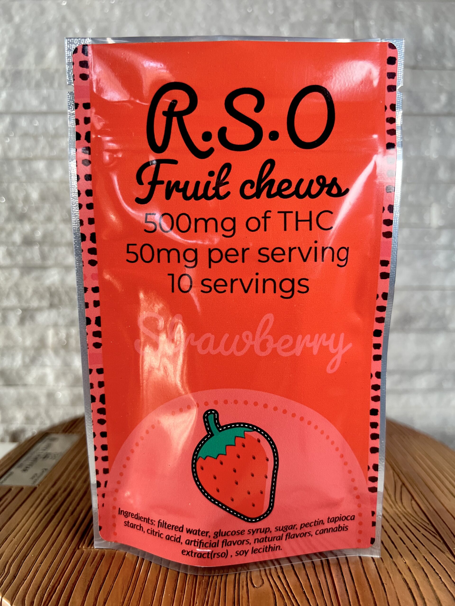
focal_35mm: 26
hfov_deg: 53.1
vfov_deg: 67.3
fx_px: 456
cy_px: 303
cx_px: 228
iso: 125
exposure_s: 1/121
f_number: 1.5
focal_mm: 5.7
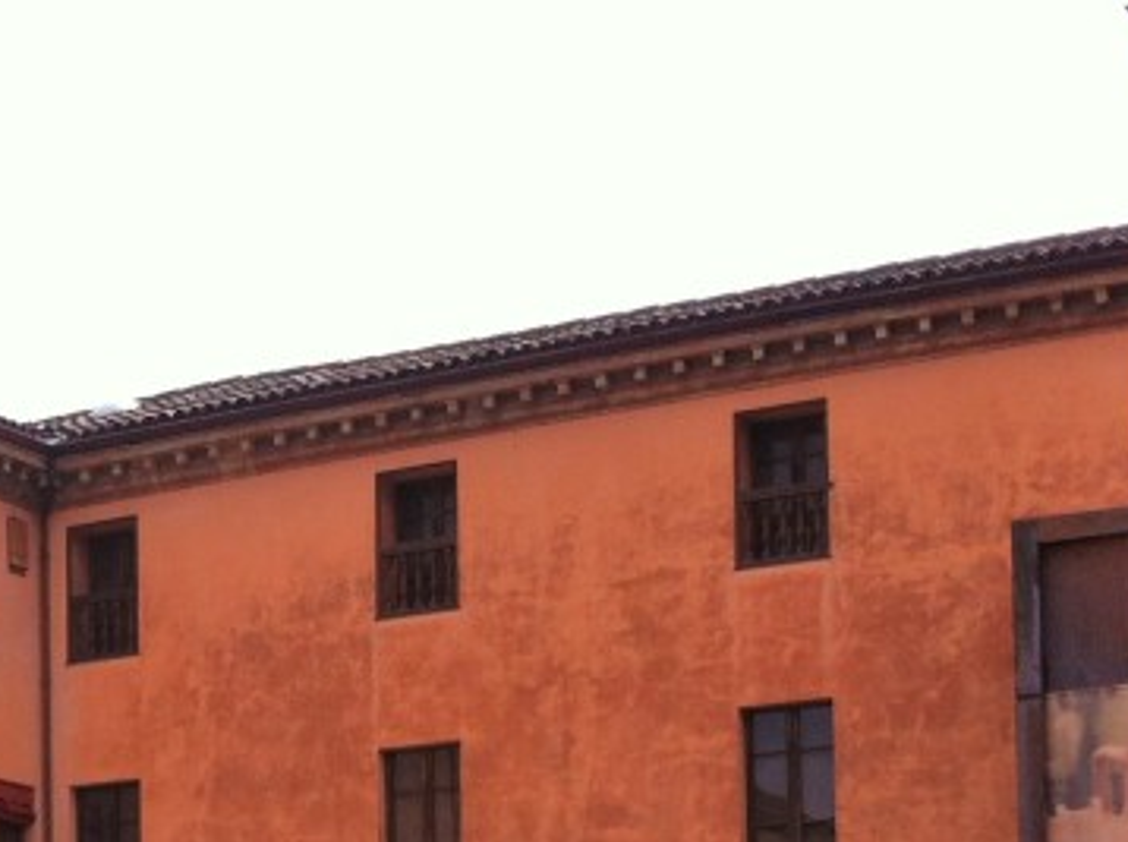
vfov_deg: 14.1
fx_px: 3252
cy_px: 1101
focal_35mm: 100
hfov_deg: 18.8
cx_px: -148
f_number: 2.8
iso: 80
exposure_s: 1/1077
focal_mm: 3.85
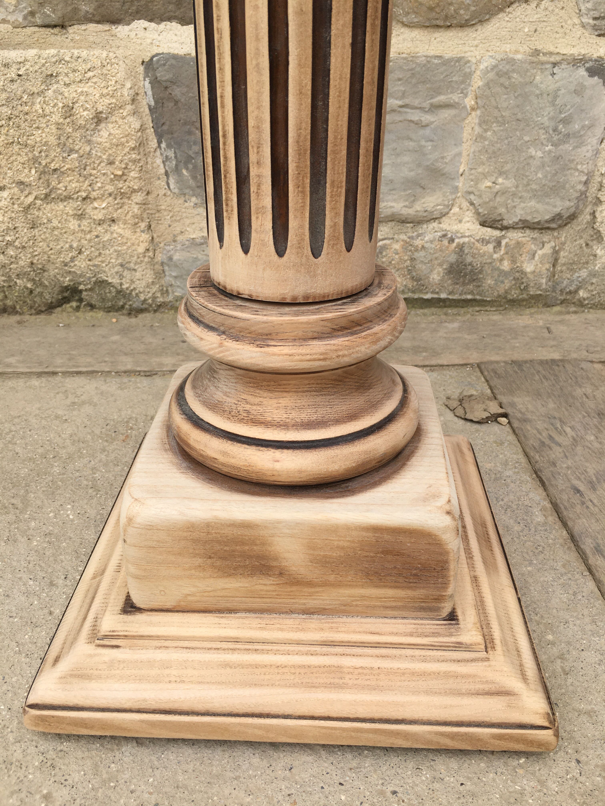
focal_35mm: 29
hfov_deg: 48.2
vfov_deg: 61.7
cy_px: 403
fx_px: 676
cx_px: 302
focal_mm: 4.15
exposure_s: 1/615
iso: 25
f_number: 2.2
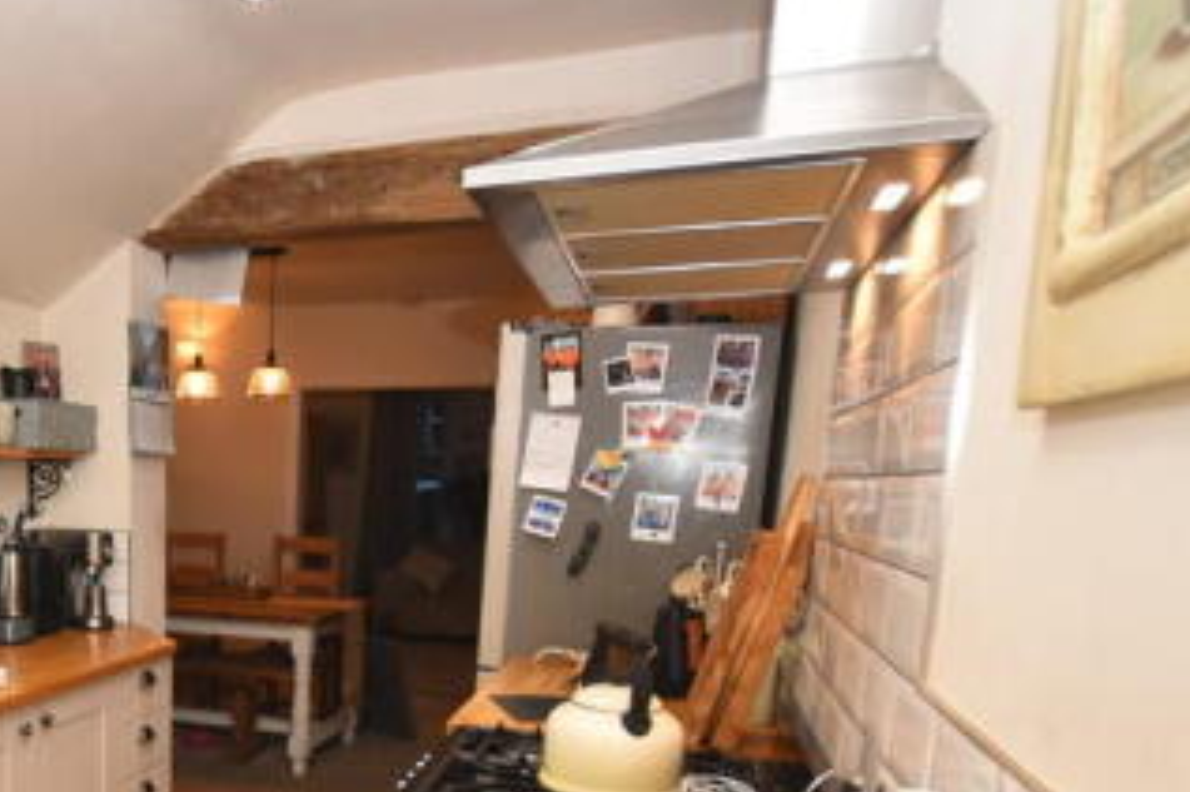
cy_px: 655
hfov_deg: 55.2
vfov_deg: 40.2
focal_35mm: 31
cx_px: 205
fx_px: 1024
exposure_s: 1/125
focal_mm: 10
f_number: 4
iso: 900
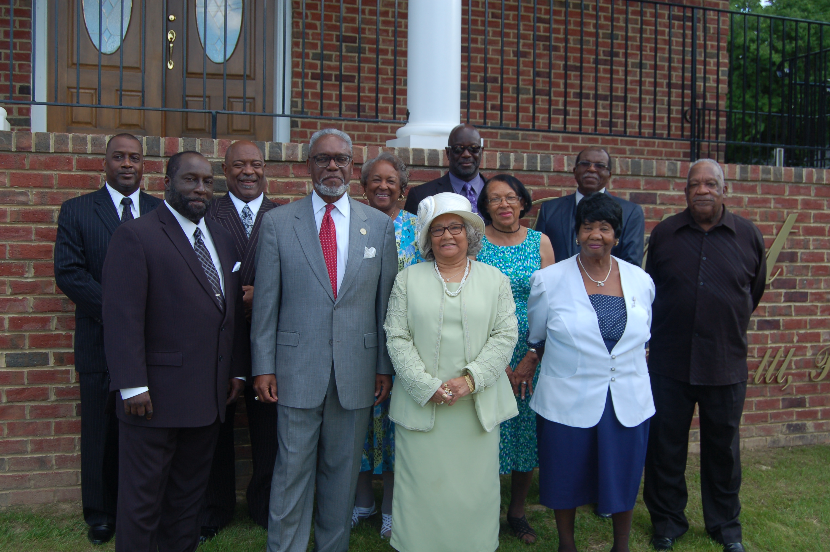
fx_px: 898
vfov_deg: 34.1
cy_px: 276
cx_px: 415
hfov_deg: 49.6
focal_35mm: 39
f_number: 5.6
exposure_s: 1/125
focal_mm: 26
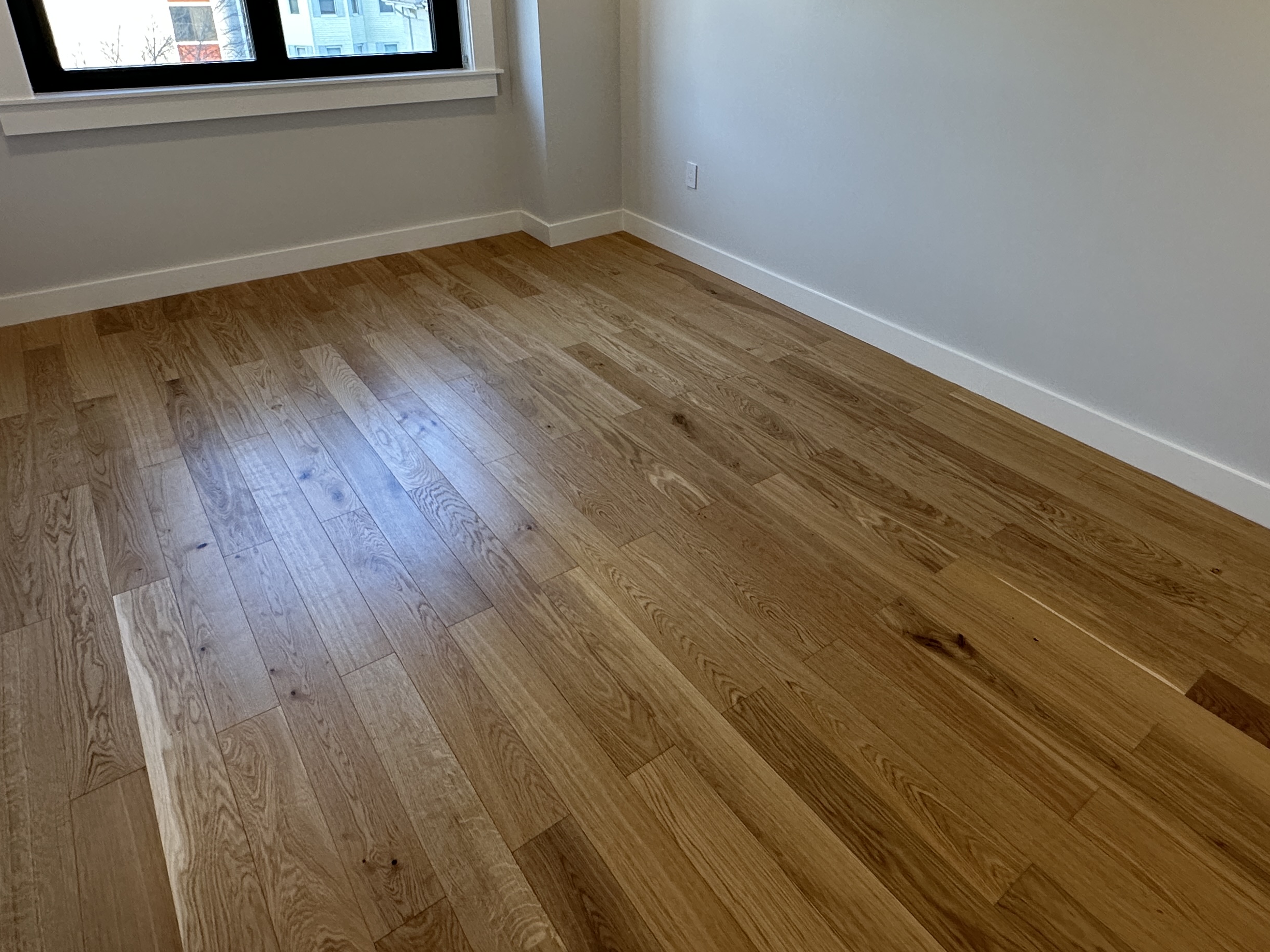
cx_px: 709
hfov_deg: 73.6
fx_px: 844
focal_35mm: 23
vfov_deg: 57.6
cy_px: 319
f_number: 2.2
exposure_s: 1/120
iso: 200
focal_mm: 2.22
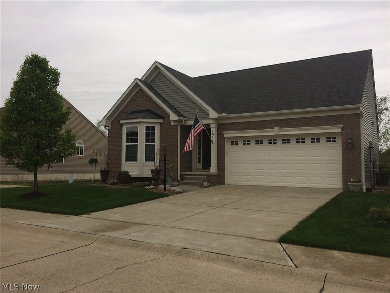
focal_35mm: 29
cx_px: 195
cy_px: 146
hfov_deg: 61.7
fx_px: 327
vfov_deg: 48.2
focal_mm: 4.15
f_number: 2.2
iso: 32
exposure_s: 1/402
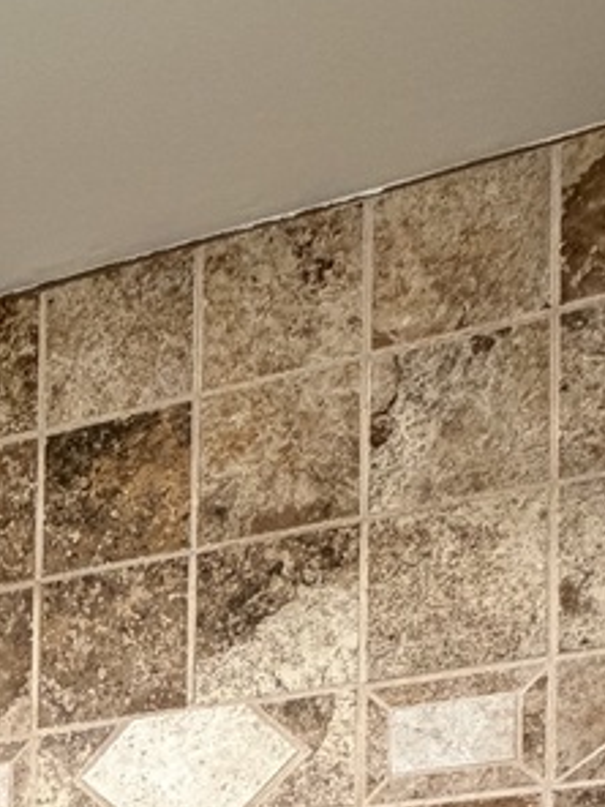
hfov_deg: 26.1
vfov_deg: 26.1
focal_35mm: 51
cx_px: -79
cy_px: 1246
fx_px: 1188
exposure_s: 1/60
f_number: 2.2
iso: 500
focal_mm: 2.22
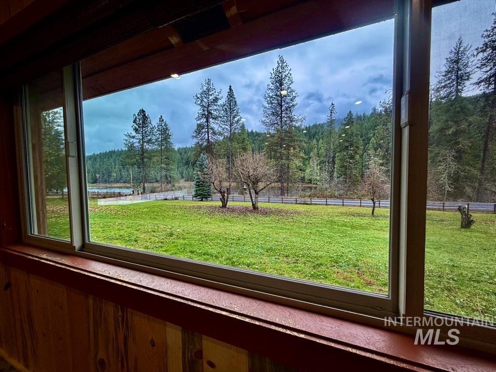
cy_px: 186
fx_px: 201
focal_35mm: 14
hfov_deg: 102.1
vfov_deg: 85.7
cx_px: 248
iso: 50
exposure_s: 1/120
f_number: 2.2
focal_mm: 2.22
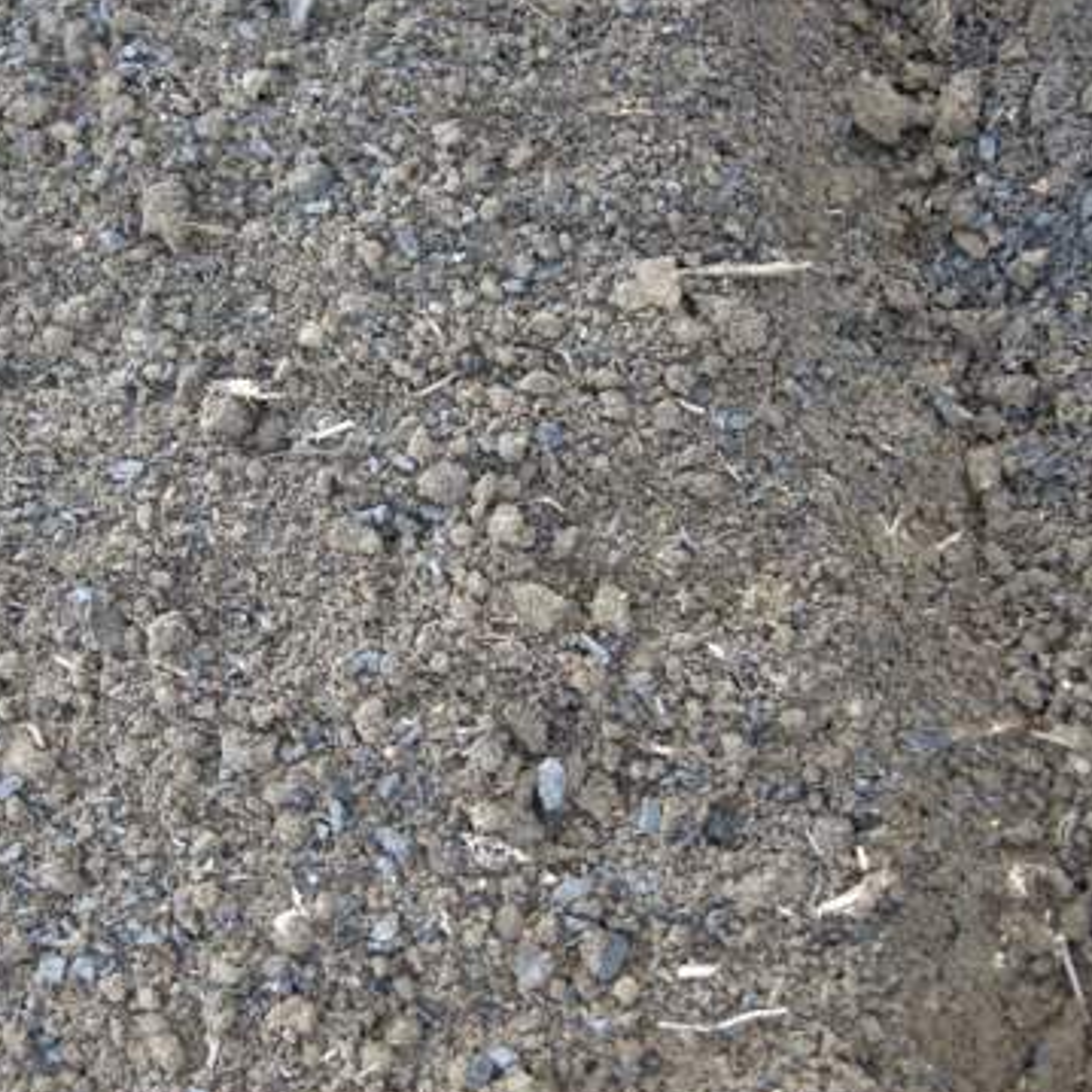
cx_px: 400
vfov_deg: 36.8
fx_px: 1642
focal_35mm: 46
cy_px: 529
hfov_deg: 36.5
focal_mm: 7.5
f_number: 2.7
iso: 336
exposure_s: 1/129
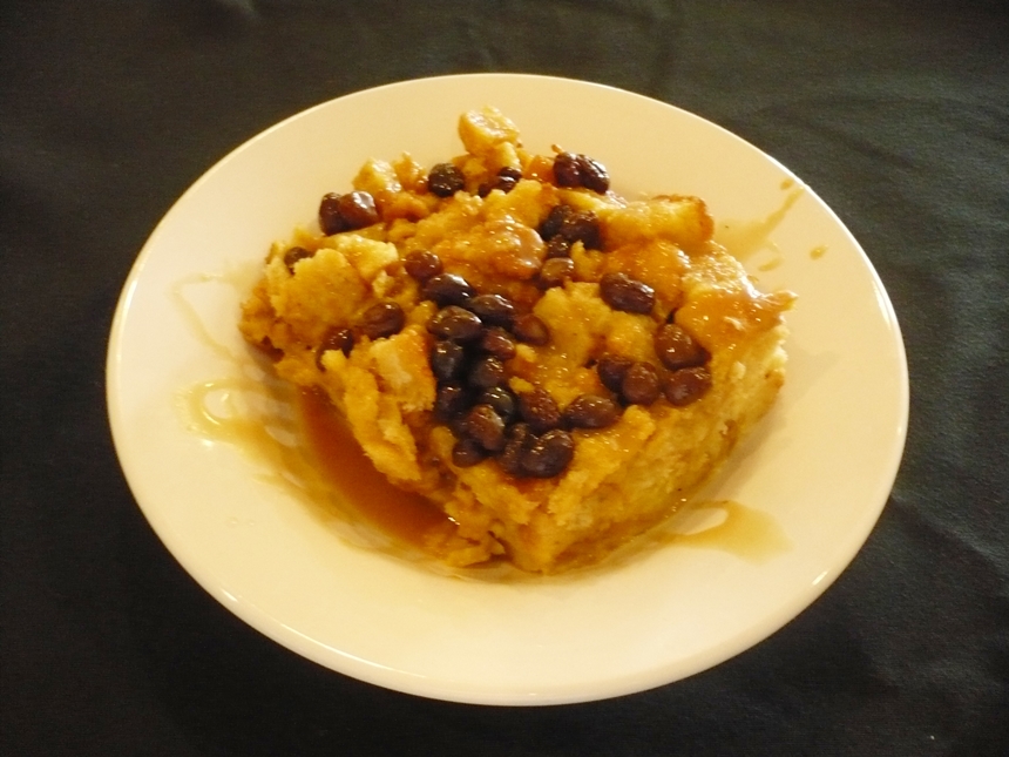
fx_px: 1020
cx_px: 504
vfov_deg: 40.7
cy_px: 378
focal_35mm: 35
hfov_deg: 52.6
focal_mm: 5.8
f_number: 2.8
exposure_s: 1/15
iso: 400
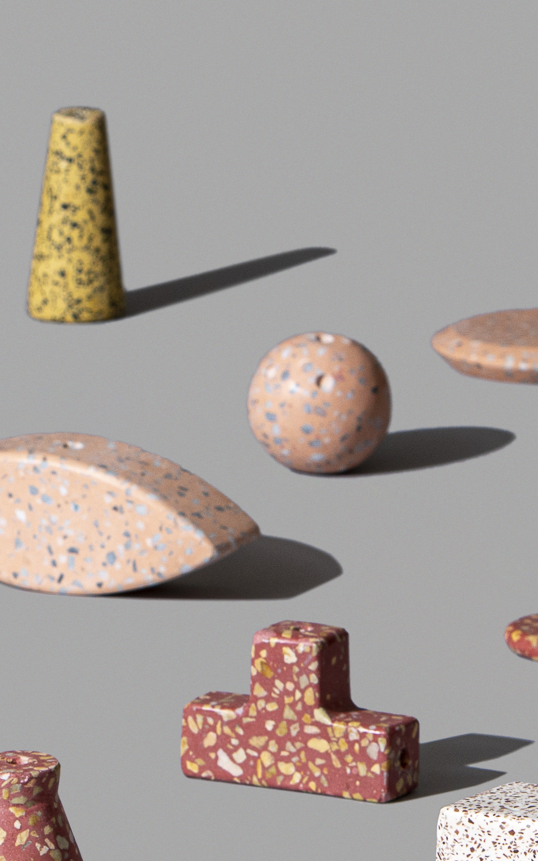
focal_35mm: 381
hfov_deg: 3.4
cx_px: -344
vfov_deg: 5.5
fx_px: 8938
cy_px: 881
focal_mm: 85
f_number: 11
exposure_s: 1/125
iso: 100
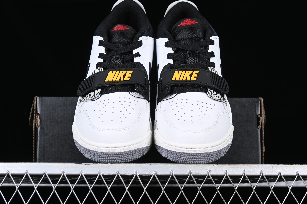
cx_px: 154
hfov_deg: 27.0
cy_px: 102
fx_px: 640
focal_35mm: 75
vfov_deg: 18.2
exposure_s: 1/80
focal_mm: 50
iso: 160
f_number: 8
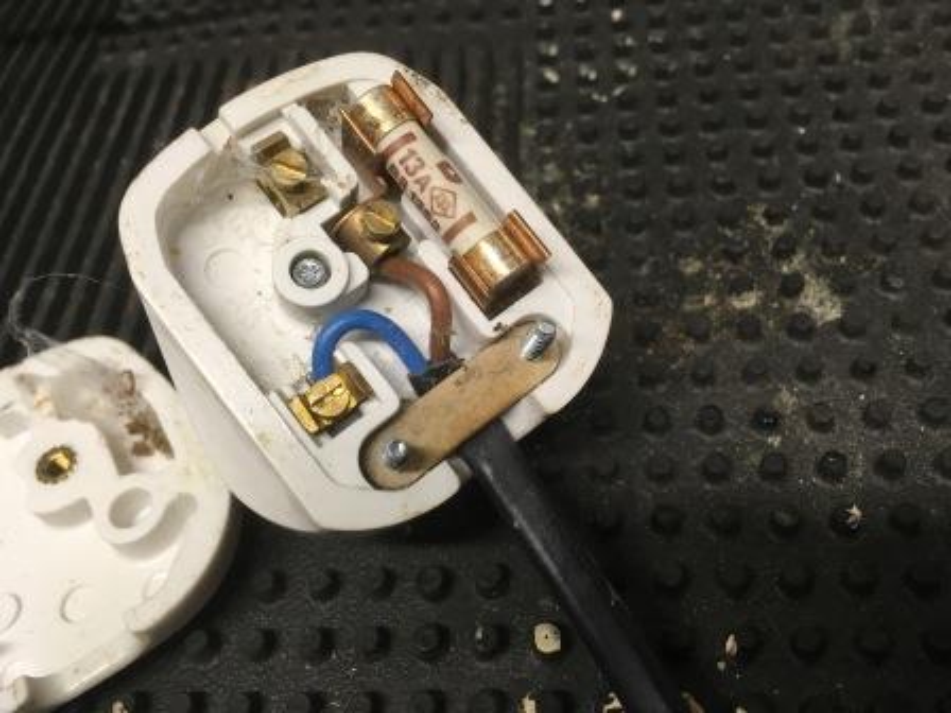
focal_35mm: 29
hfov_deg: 61.7
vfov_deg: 48.2
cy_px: 356
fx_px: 797
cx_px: 476
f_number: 2.2
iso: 50
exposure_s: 1/33
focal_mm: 4.15
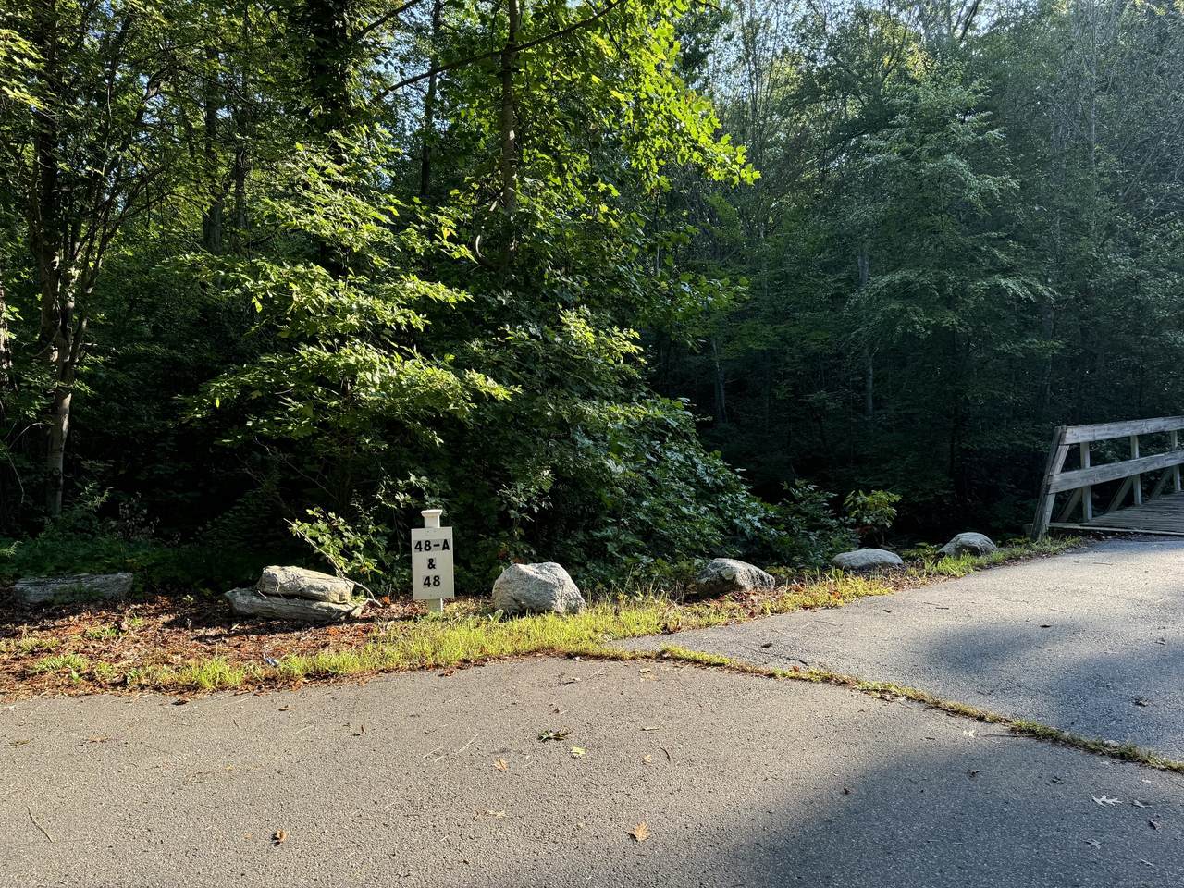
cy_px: 444
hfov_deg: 71.6
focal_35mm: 24
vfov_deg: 56.8
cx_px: 592
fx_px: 821
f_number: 1.78
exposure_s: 1/527
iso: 80
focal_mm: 6.76
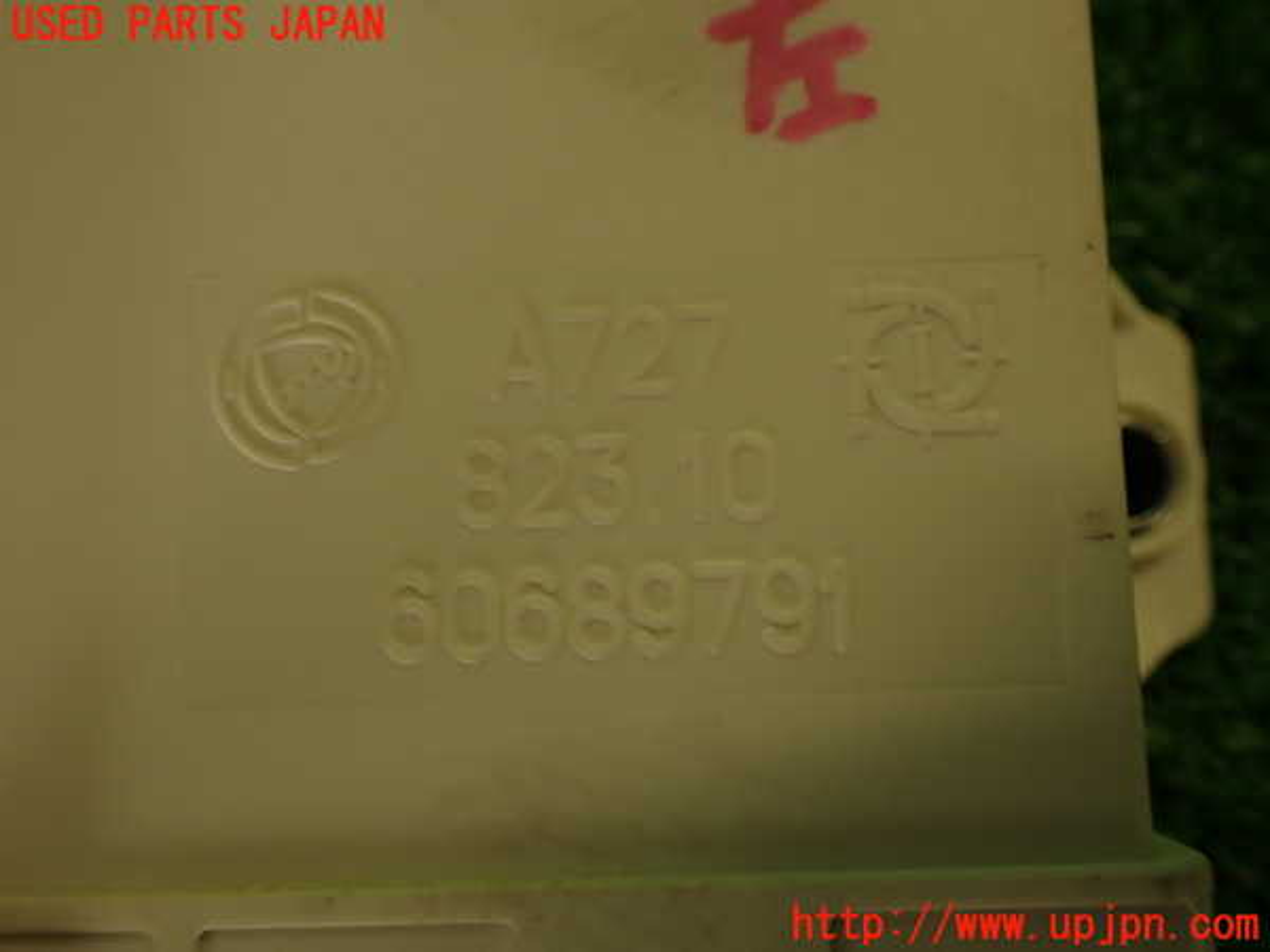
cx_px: 635
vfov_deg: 44.2
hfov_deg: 56.8
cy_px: 476
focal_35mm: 32
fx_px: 1174
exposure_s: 1/80
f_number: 2.4
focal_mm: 5.79
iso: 100
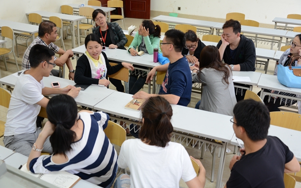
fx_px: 304
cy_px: 90
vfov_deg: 34.4
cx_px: 150
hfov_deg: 52.7
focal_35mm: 37
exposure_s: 1/30
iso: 640
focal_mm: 36
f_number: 4.5
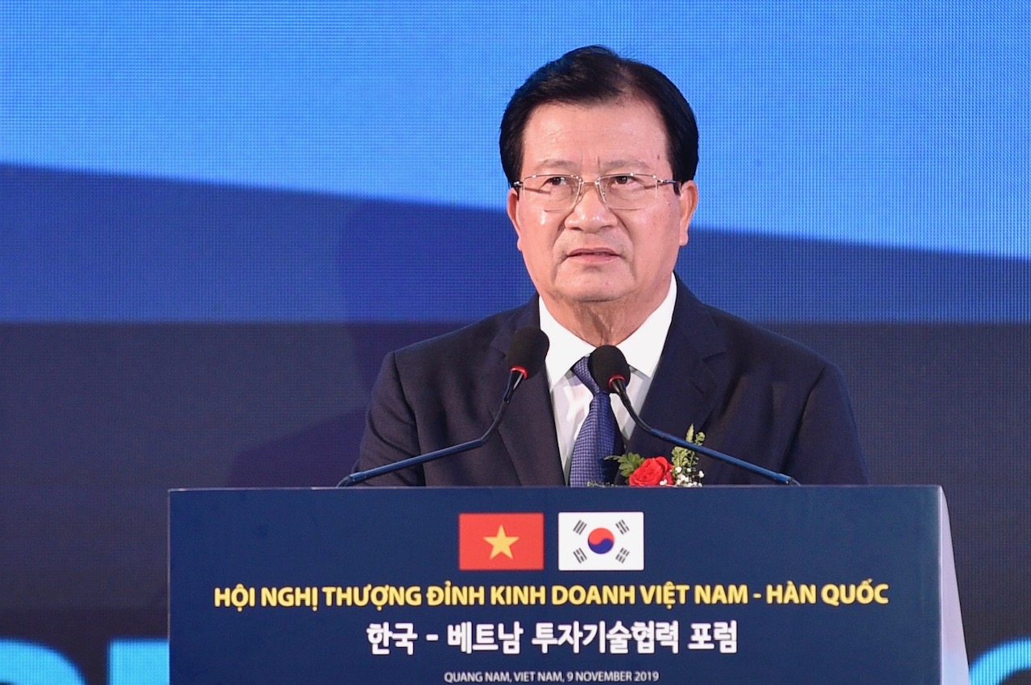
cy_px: 342
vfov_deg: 6.9
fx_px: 5723
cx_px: 516
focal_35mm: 200
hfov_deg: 10.3
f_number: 3.2
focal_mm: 200
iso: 640
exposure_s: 1/125
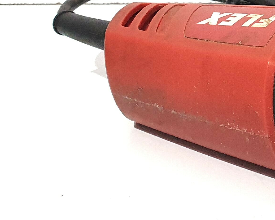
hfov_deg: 18.8
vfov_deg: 16.7
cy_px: -43
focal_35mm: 88
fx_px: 716
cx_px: 429
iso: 160
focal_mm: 4.32
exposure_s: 1/100
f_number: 2.4
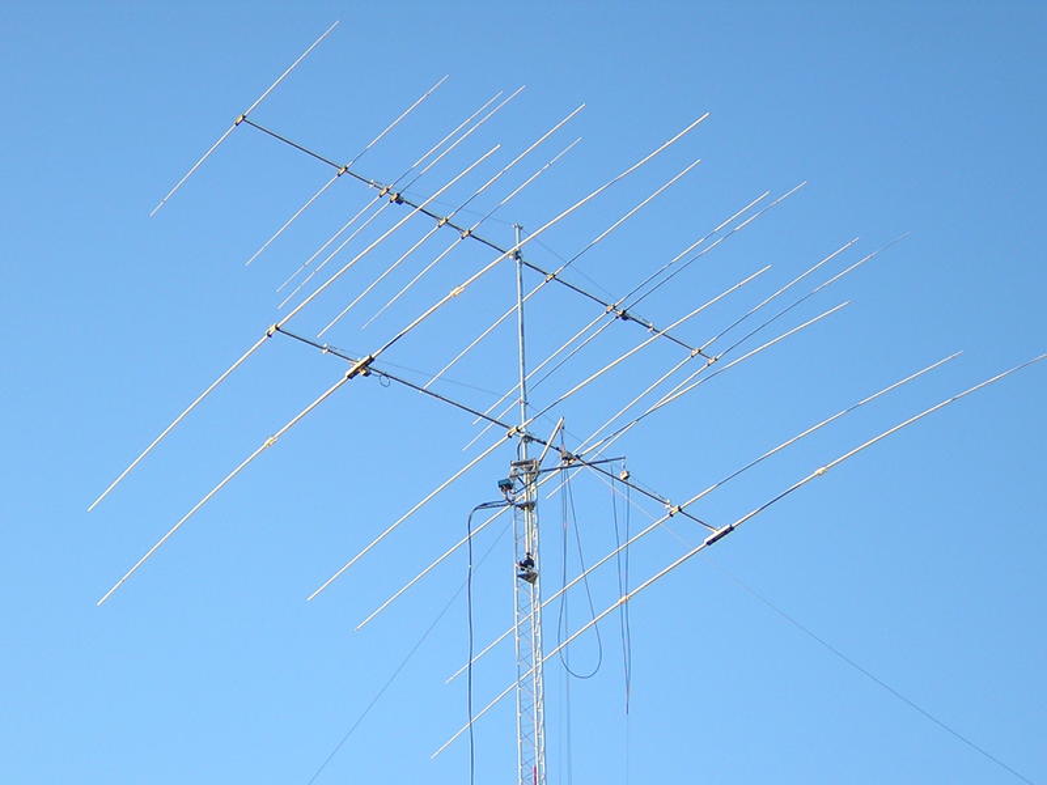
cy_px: 392
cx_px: 524
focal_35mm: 70
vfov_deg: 21.0
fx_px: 2117
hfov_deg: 27.8
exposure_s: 1/135
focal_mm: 9.1
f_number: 3.6
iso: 141
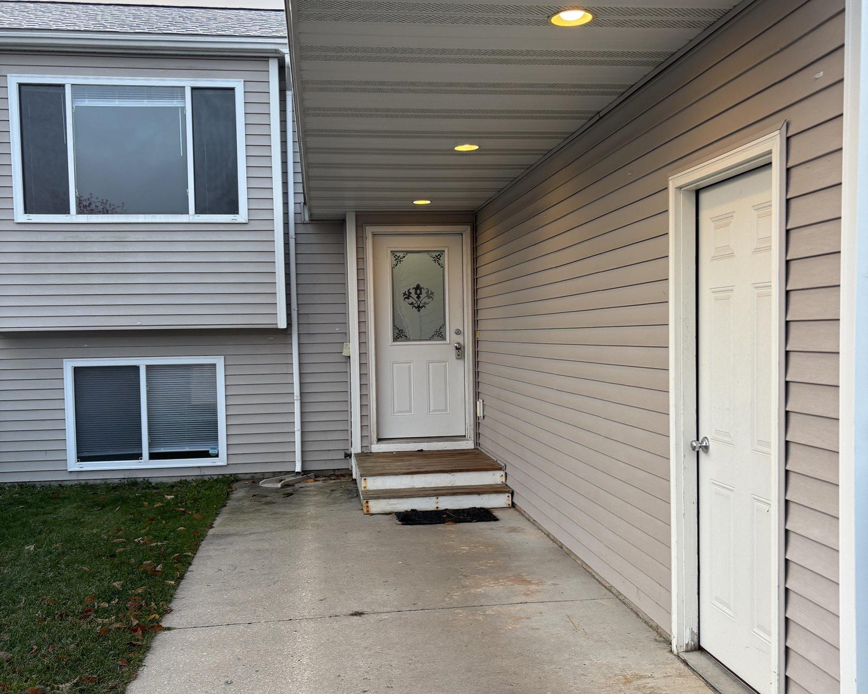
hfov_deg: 52.8
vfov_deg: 43.3
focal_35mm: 34
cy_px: 368
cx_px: 434
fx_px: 873
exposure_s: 1/145
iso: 50
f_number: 1.6
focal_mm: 5.96
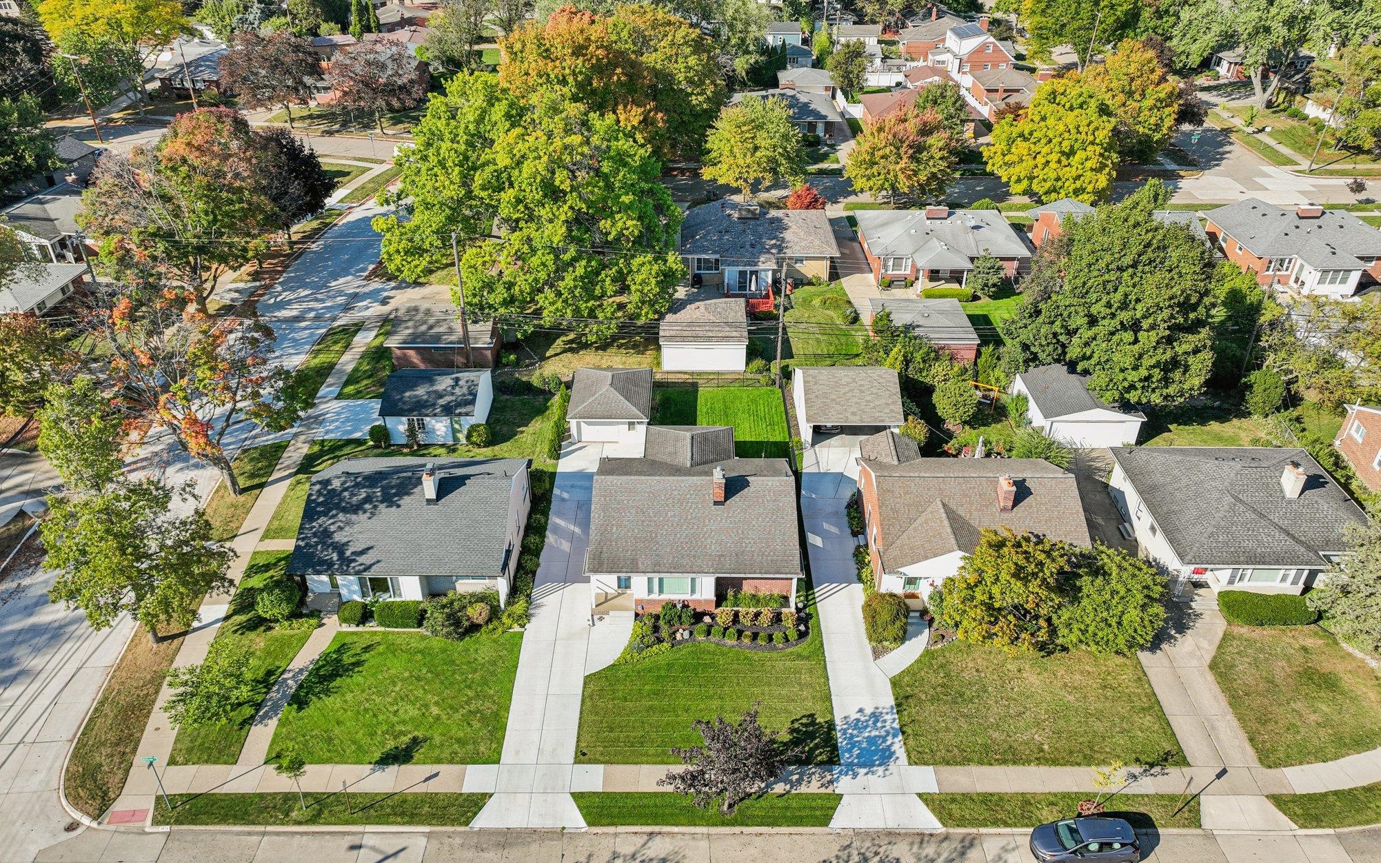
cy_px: 487
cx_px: 683
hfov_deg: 70.4
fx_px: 979
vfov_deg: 47.5
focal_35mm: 26
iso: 110
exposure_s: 1/1600
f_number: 2.8
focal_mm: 12.3
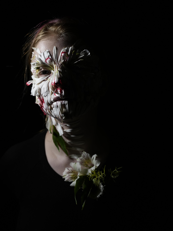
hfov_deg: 28.6
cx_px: 86
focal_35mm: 51
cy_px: 117
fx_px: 340
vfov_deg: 37.5
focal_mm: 46.9
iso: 250
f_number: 3.5
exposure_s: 1/125
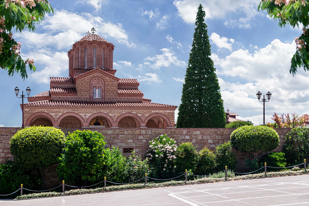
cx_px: 154
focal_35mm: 57
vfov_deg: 23.8
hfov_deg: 35.1
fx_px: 489
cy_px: 103
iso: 160
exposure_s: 1/250
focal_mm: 38
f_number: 8
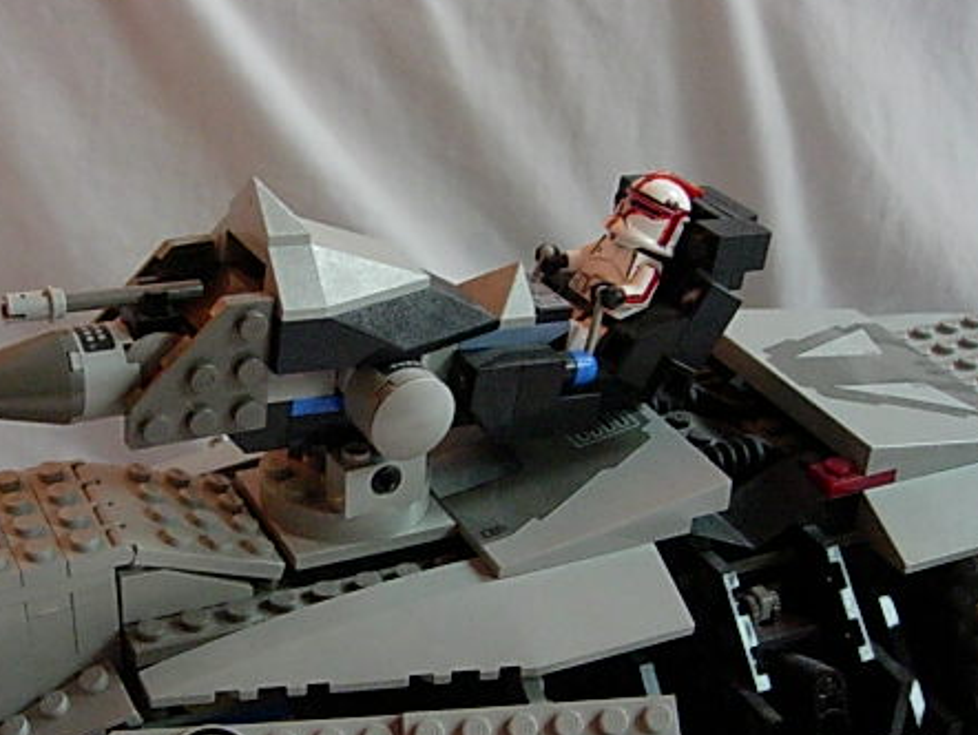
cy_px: 463
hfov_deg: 34.5
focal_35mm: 55
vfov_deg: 26.5
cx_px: 303
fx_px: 1555
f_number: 2.8
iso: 400
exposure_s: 1/29.3
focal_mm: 7.8
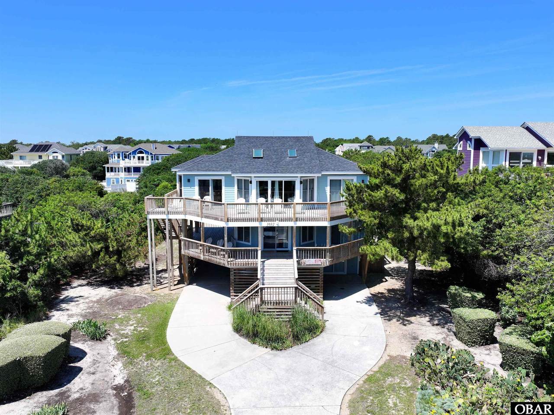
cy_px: 208
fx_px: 384
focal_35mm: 24
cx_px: 277
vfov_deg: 56.8
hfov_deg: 71.6
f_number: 2.8
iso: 100
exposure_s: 1/1600
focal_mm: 12.29
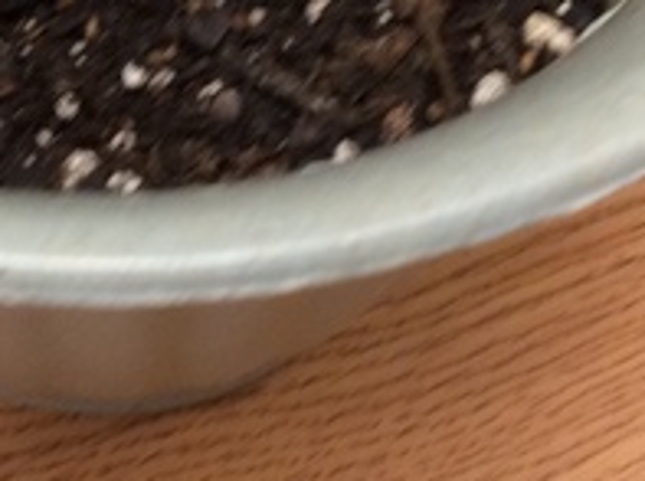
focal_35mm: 104
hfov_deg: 18.8
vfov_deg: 13.5
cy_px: -213
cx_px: 144
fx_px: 1934
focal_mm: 3.3
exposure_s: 1/24
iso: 80
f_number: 2.4
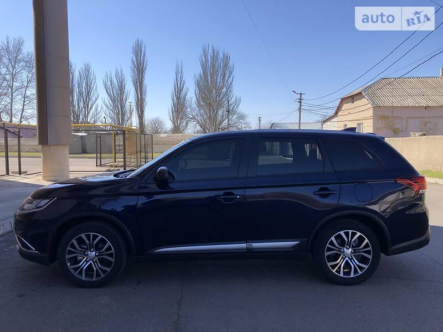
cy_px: 166
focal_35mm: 28
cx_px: 222
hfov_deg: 63.4
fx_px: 358
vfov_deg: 49.7
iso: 20
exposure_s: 1/1412
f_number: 1.8
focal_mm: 4
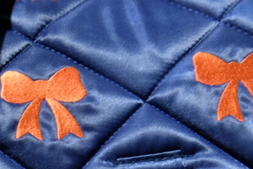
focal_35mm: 169
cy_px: 223
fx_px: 1188
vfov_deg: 8.0
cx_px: -160
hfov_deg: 11.5
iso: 800
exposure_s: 1/7.5
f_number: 3.5
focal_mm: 18
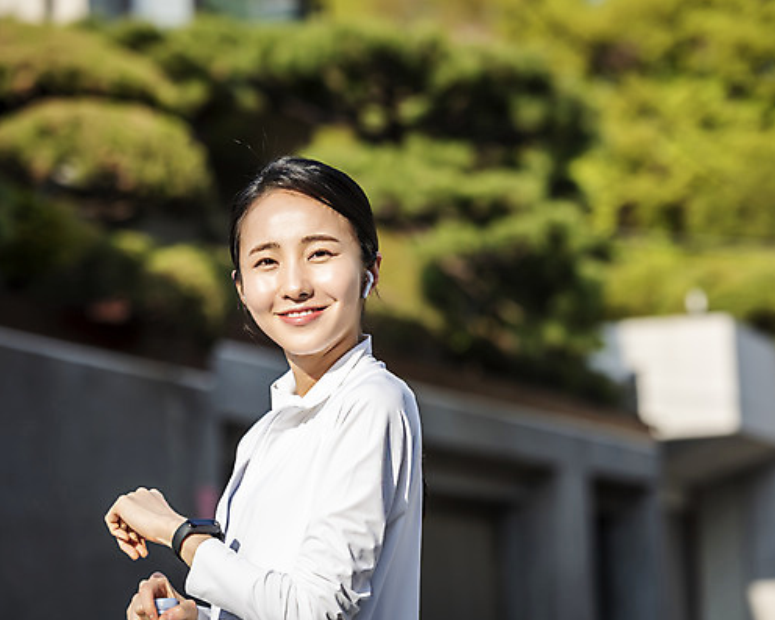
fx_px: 3120
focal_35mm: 136
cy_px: 311
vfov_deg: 11.4
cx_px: 404
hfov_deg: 14.2
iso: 160
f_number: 4
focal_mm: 120
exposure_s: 1/1000
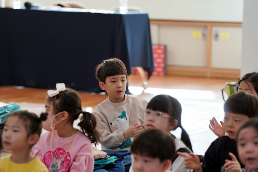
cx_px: 129
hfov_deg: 10.3
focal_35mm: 200
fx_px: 1433
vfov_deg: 6.9
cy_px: 86
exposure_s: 1/250
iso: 1250
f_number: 4
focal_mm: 200
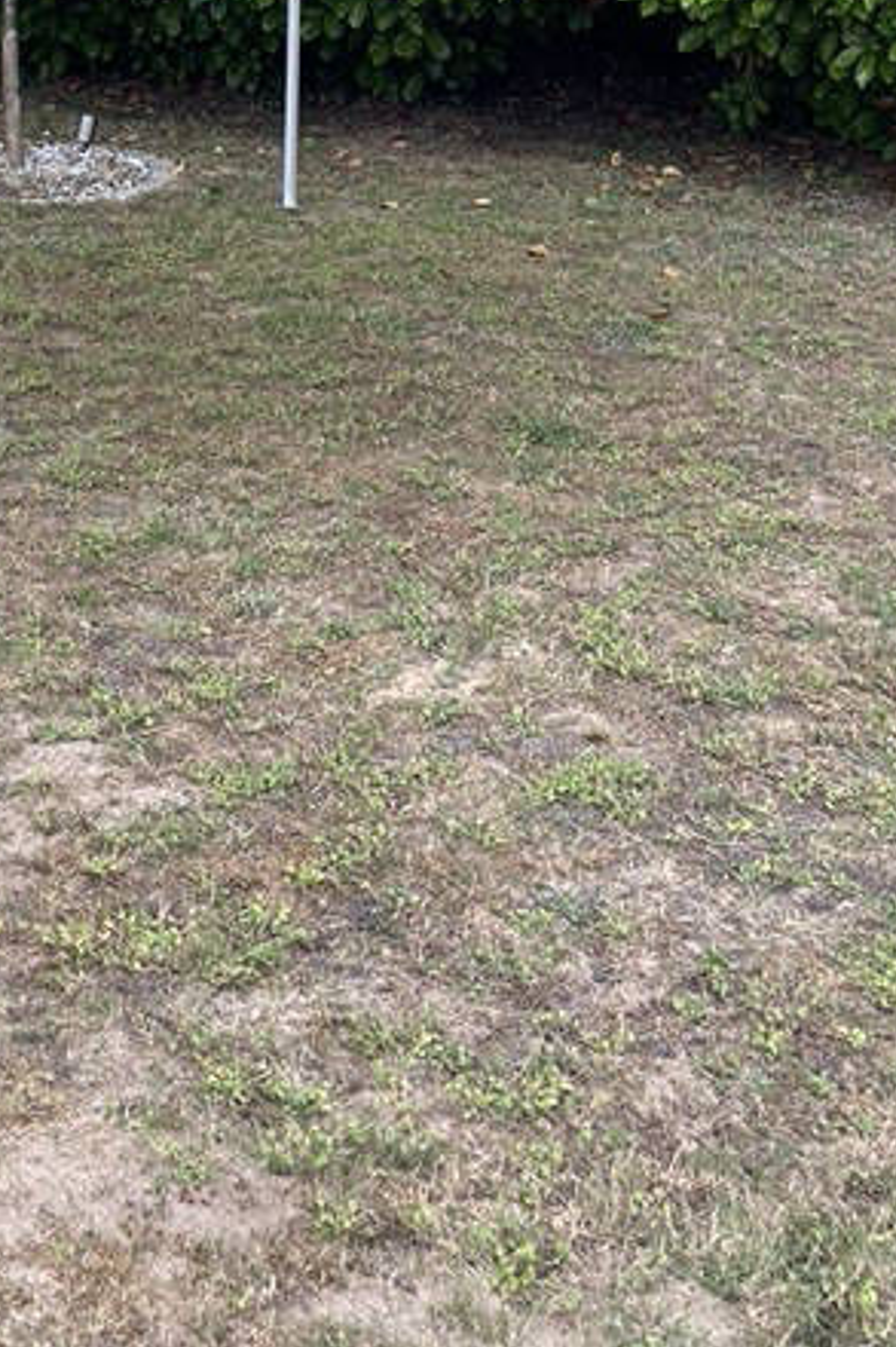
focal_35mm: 63
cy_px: -95
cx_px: 177
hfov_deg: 21.3
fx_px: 2354
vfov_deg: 29.2
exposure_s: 1/121
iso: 32
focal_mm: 4.2
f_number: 1.6
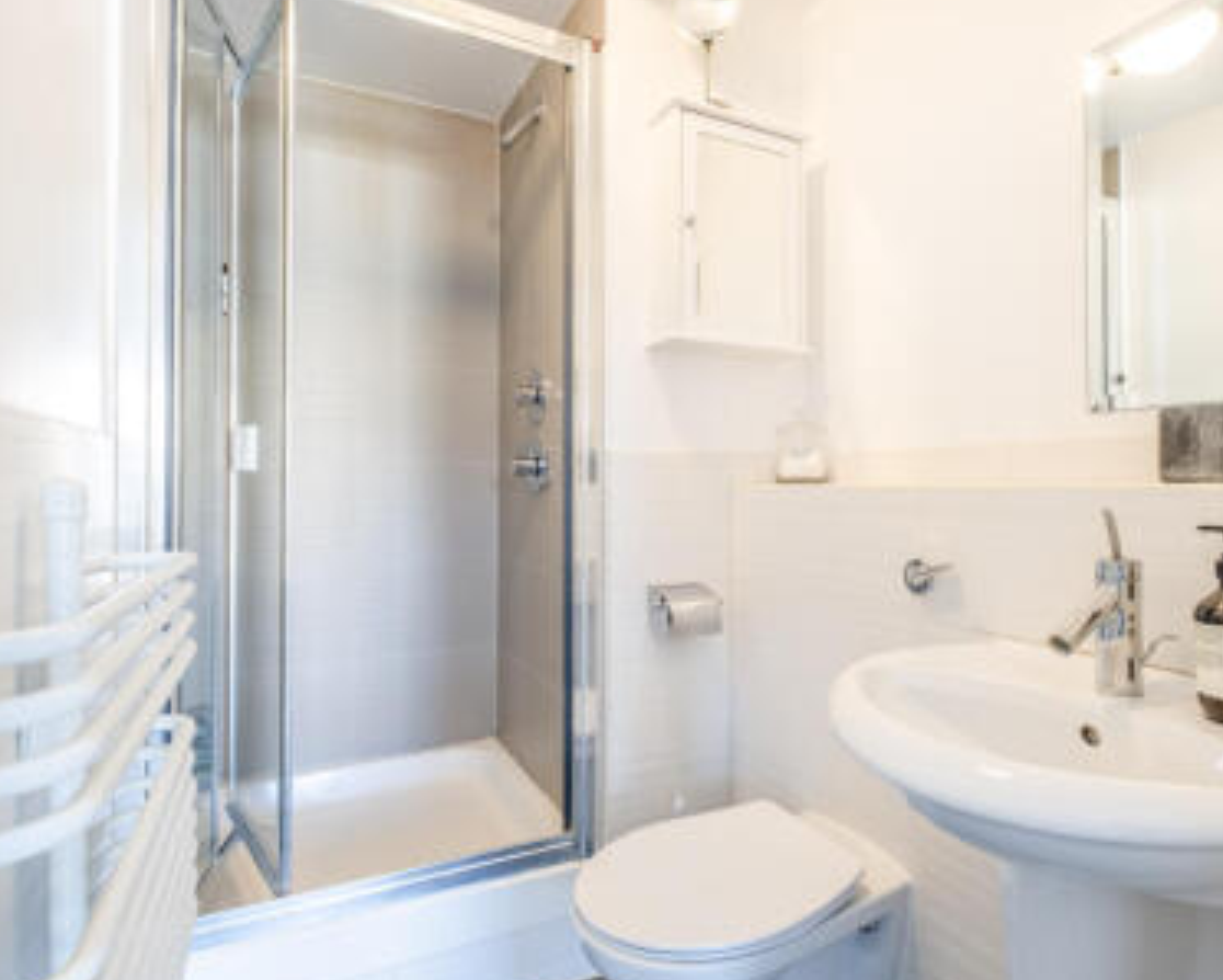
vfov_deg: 73.8
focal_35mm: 18
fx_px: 652
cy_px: 495
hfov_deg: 86.1
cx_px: 664
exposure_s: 1/4
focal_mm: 10
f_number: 7.1
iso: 200
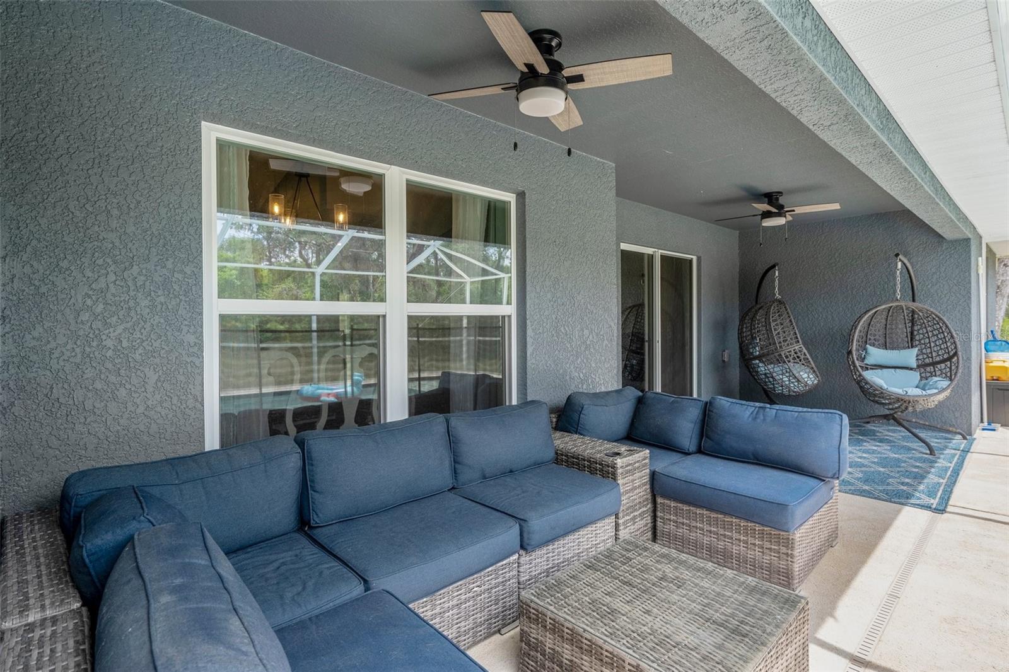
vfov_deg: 70.4
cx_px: 504
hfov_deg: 93.3
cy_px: 336
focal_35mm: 17
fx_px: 476
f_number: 8
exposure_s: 1/160
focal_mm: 17
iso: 400
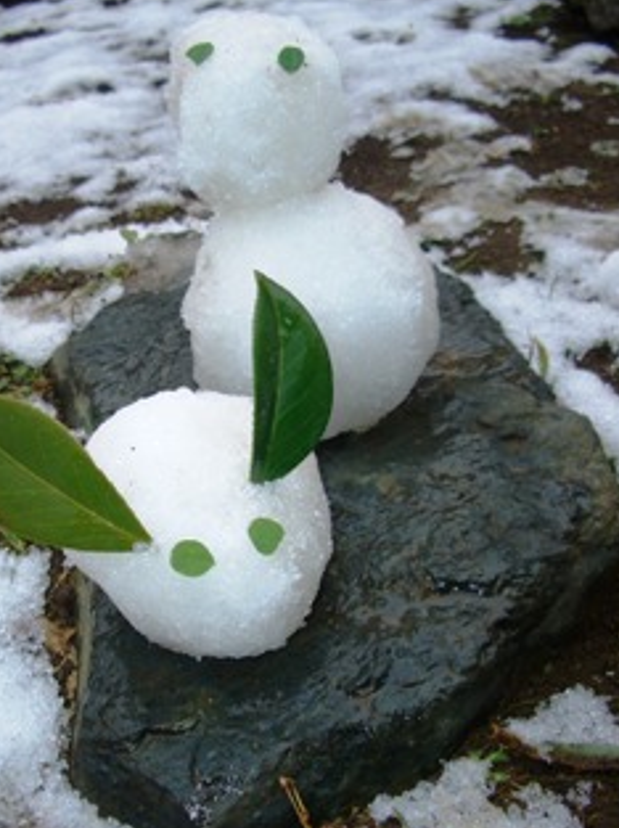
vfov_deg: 43.9
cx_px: 243
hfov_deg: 33.4
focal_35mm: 43
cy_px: 381
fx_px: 1027
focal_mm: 5.8
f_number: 2.6
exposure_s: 1/160
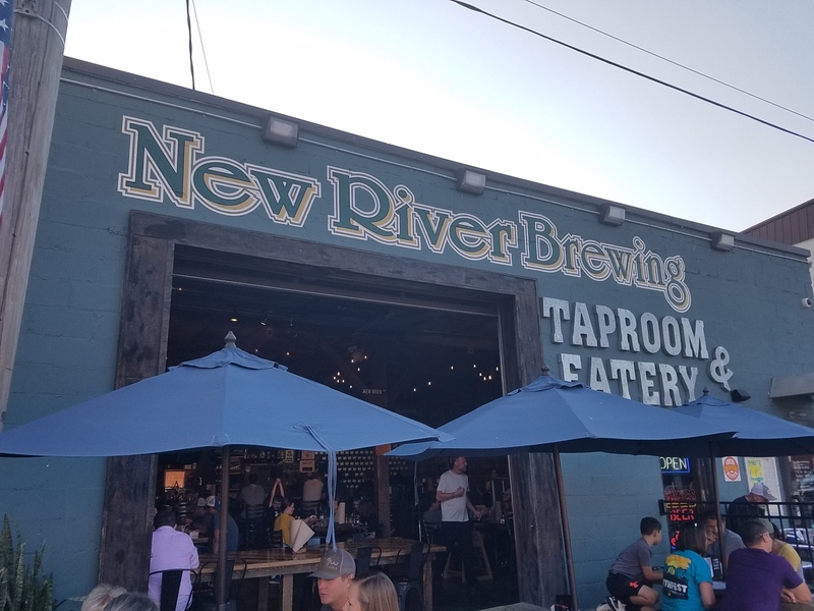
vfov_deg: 53.1
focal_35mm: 26
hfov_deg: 67.3
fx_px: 611
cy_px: 306
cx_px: 407
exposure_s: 1/1129
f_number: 1.7
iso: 50
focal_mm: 4.2
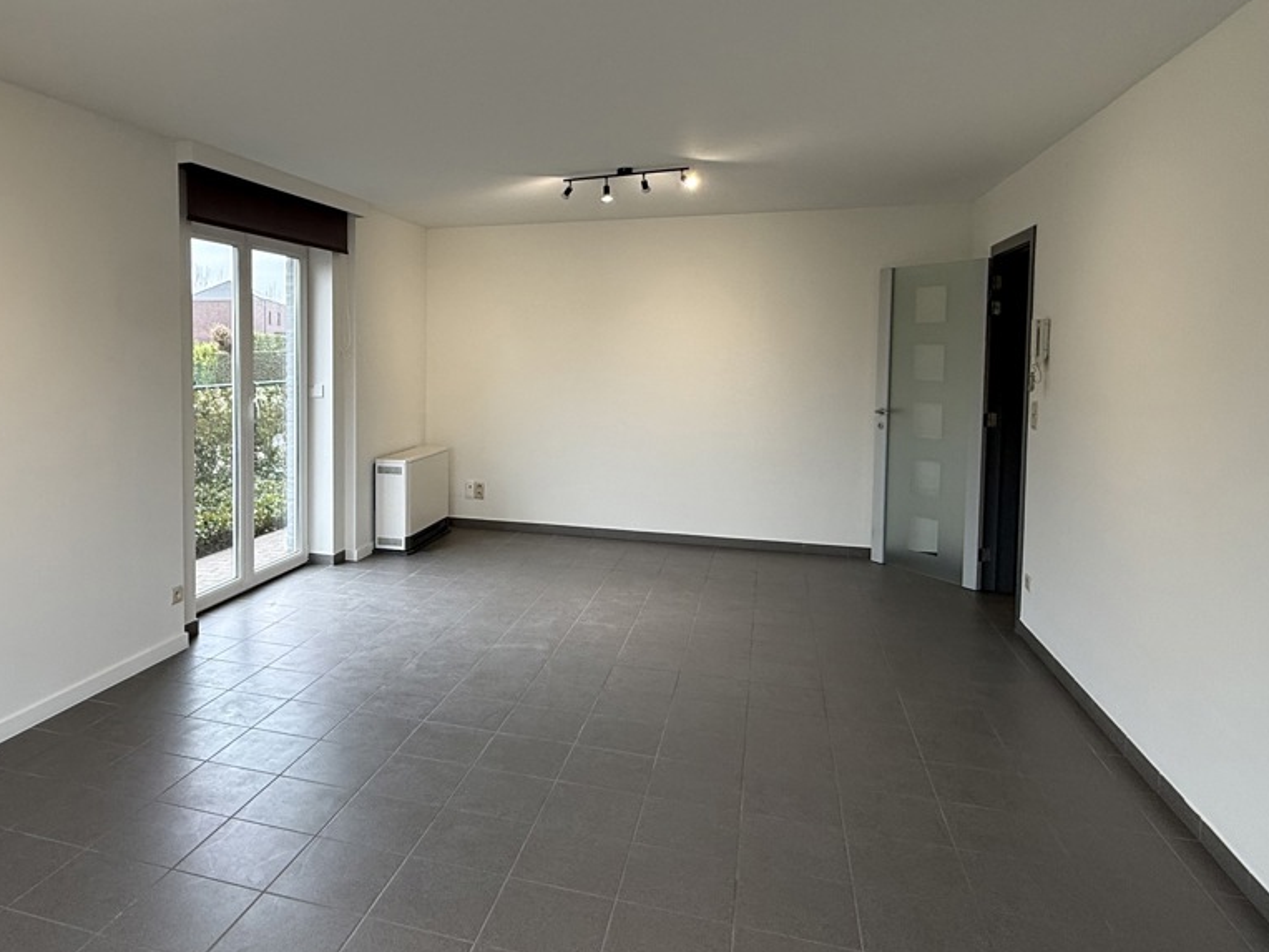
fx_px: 916
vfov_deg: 54.6
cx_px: 448
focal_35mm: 25
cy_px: 399
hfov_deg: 67.9
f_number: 2.2
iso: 64
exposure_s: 1/100
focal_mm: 2.22
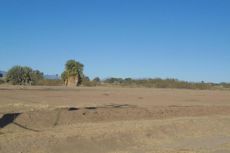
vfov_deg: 23.0
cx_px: 115
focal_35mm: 59
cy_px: 74
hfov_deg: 33.9
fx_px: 377
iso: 100
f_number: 16.4
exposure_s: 1/160
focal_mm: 10.1
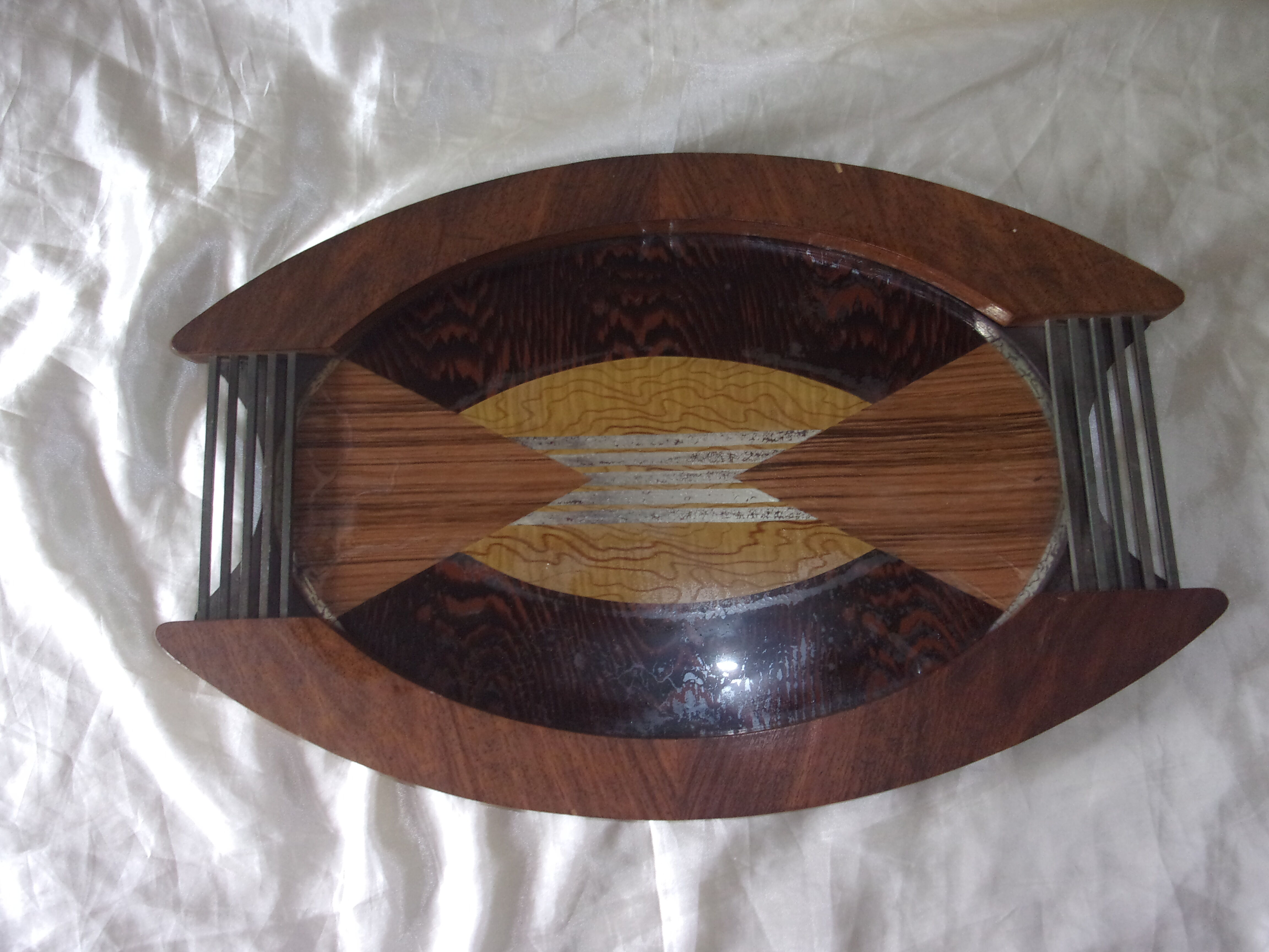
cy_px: 476
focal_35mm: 28
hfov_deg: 63.4
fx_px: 1026
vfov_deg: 49.7
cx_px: 634
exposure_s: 1/34
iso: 200
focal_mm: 5.1
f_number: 3.9
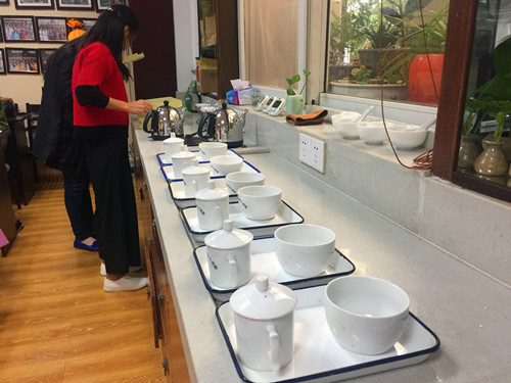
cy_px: 192
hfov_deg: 61.7
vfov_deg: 48.2
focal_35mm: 29
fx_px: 428
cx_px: 256
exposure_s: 1/33
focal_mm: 4.15
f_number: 2.2
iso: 160
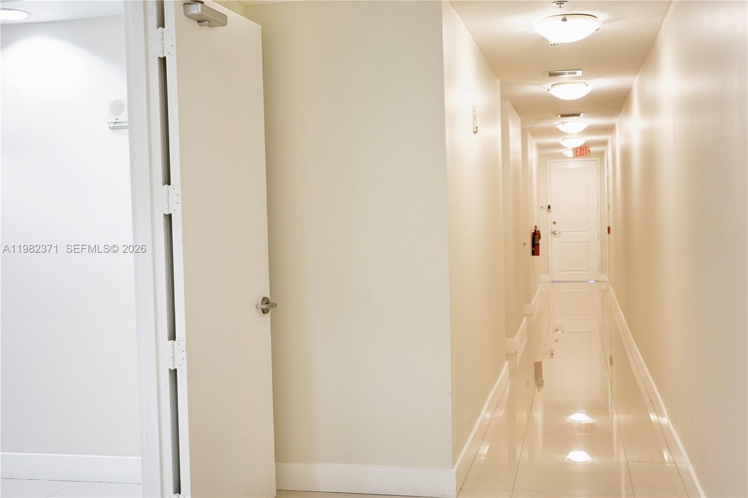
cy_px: 249
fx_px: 852
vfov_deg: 32.6
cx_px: 374
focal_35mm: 41
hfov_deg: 47.4
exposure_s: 1/60
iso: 1250
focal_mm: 41
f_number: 4.5
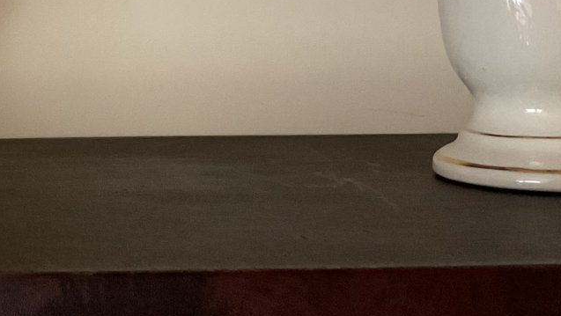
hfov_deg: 27.4
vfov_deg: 14.9
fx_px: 1116
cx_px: 74
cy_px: -161
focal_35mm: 75
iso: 250
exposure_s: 1/40
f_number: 1.8
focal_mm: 3
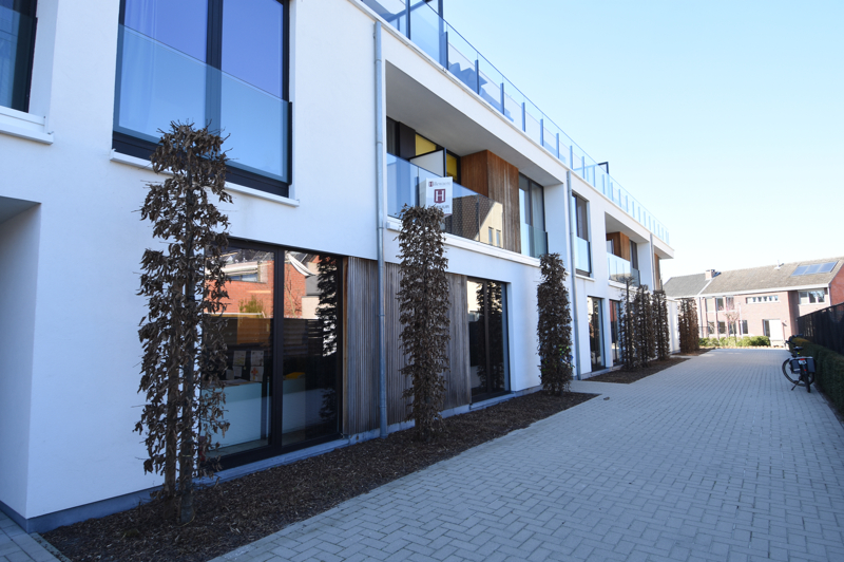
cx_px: 422
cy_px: 281
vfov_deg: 63.1
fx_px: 457
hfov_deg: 85.5
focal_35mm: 20
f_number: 7.1
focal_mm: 13
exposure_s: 1/125
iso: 200
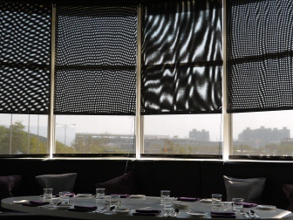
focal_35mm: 48
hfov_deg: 39.5
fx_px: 406
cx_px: 175
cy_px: 124
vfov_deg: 30.2
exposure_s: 1/125
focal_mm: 18
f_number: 4.5
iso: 160
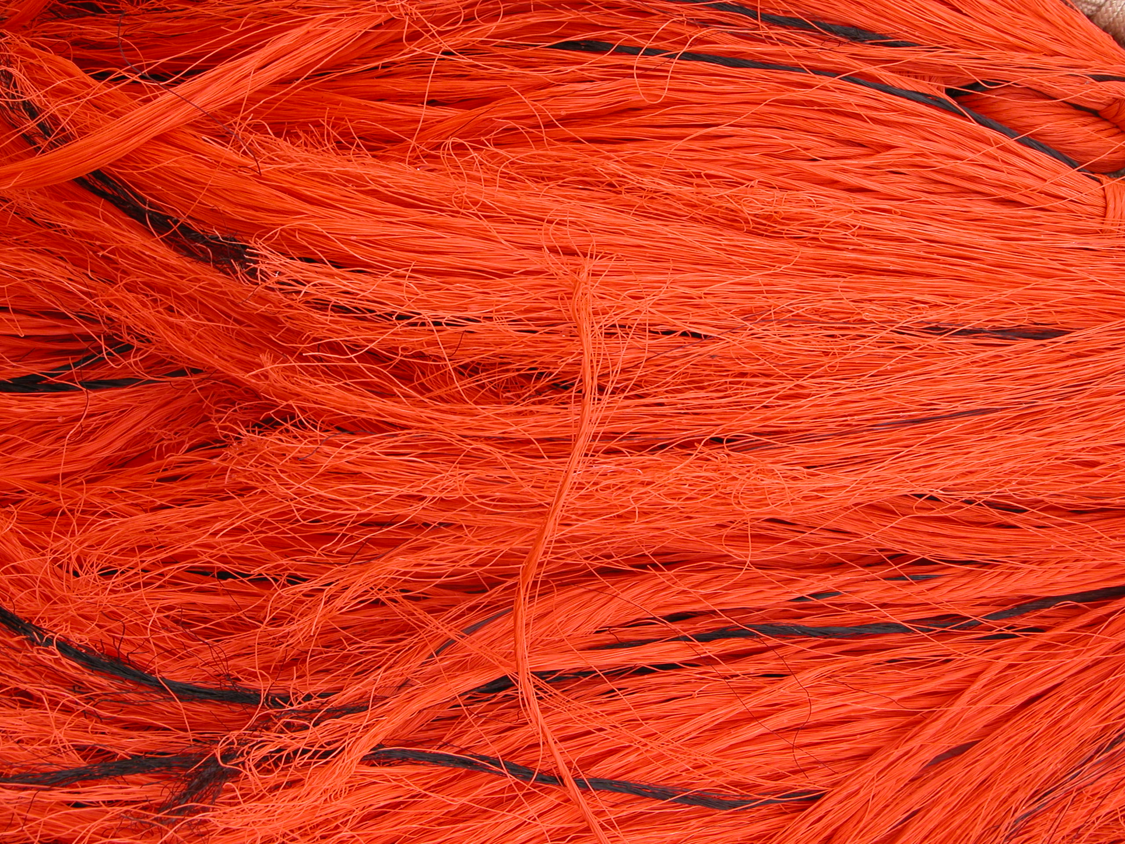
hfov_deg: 29.4
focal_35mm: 66
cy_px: 422
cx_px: 562
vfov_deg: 22.3
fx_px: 2145
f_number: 4.1
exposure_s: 1/110
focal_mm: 16.8
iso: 100
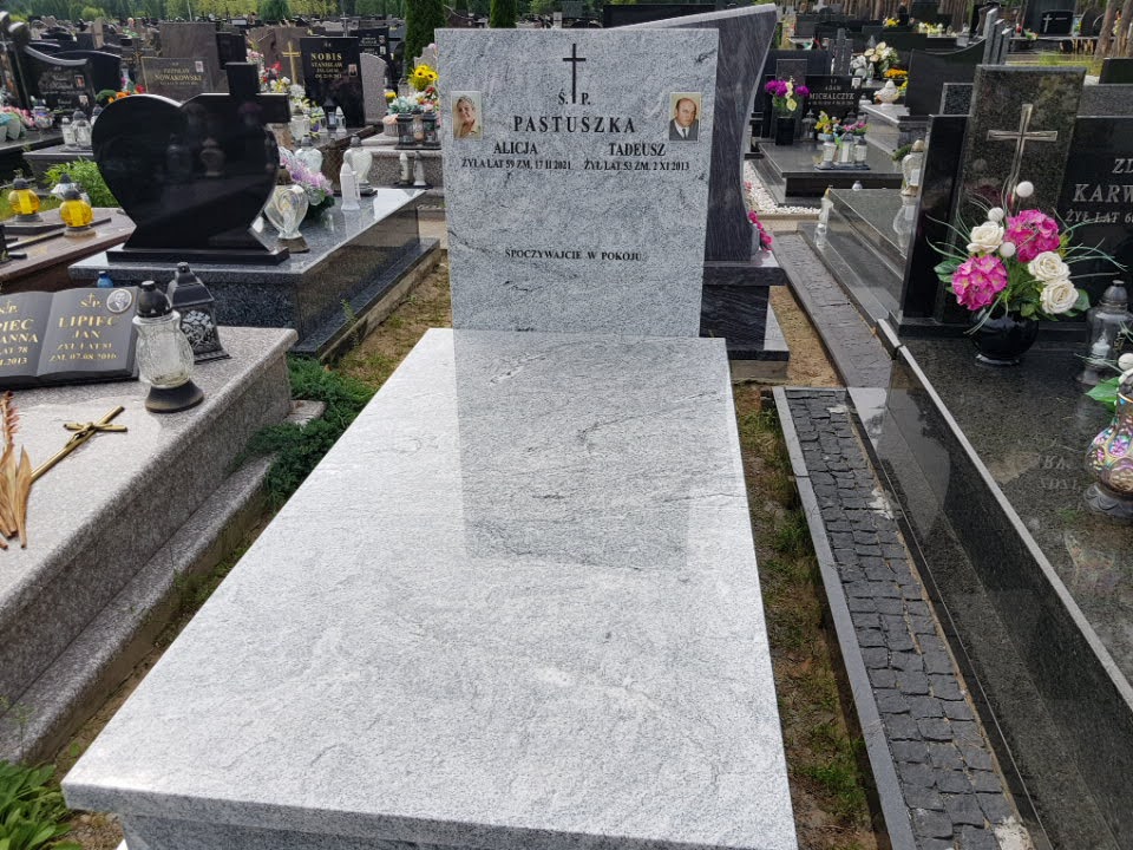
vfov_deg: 53.1
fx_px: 851
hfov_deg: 67.3
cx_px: 566
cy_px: 425
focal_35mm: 26
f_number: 1.7
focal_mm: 4.2
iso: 40
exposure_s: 1/1824
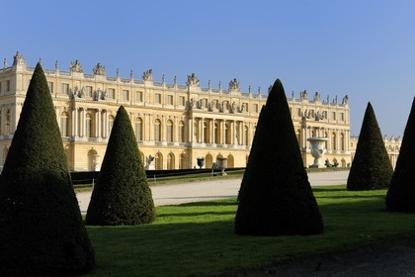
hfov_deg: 34.5
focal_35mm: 58
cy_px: 138
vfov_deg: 23.4
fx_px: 669
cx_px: 208
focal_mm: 58
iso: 100
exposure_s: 1/160
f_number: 8
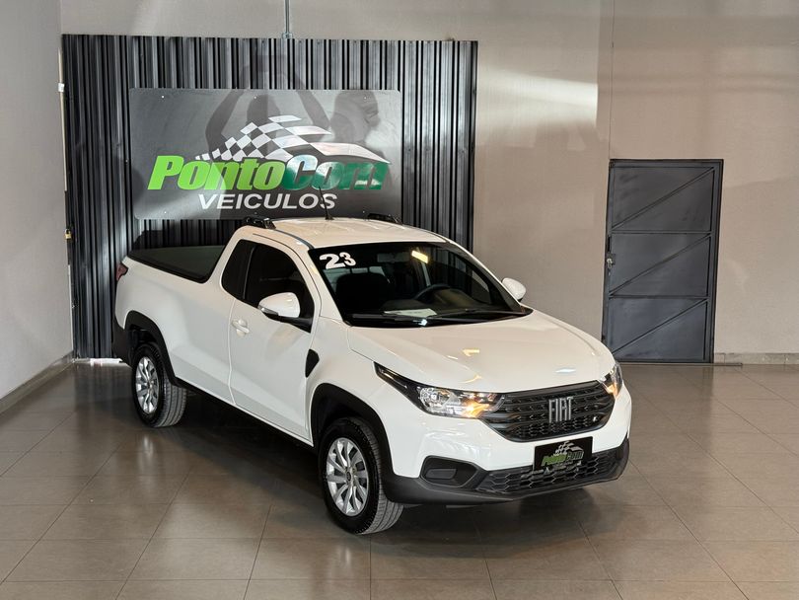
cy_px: 300
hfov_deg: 39.6
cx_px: 400
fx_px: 1108
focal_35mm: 48
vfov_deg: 30.3
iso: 80
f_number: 1.78
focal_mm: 6.76
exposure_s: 1/60
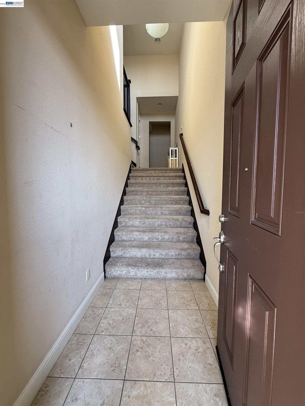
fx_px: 164
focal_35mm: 14
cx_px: 152
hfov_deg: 85.7
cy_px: 203
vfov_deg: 102.1
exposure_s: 1/99
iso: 80
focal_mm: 2.22
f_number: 2.2
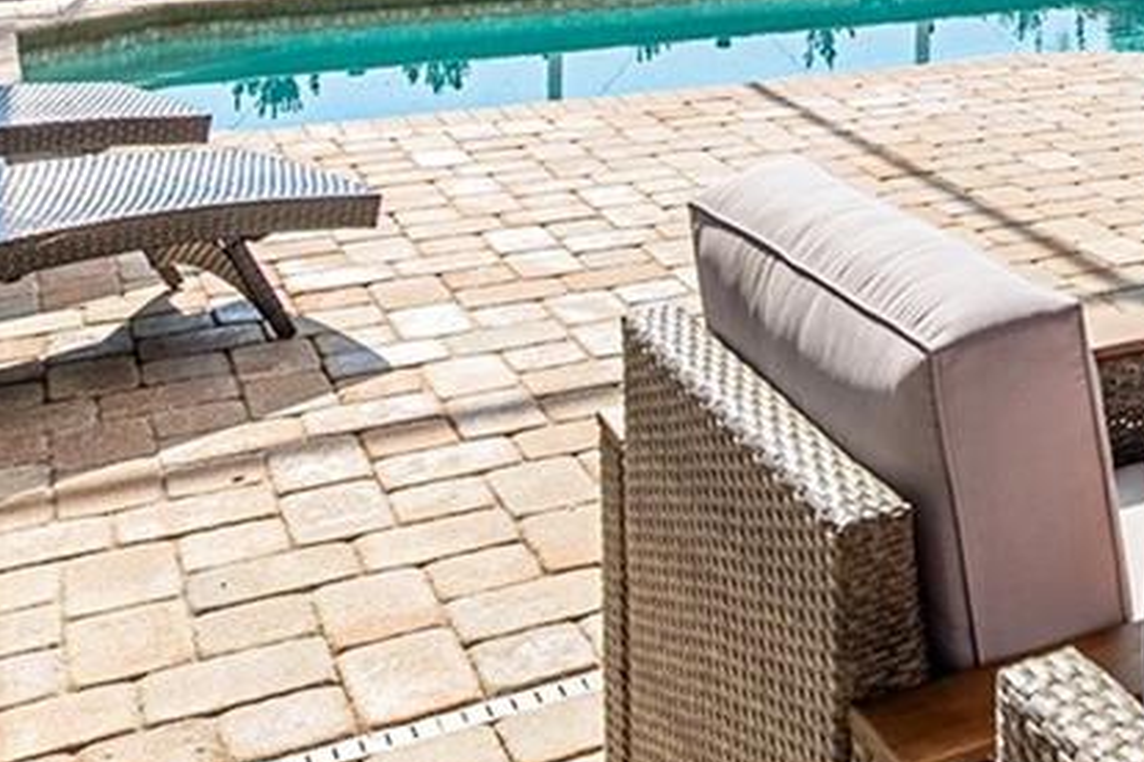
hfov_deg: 31.1
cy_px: -243
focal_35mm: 58
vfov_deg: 21.1
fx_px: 1843
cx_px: 1230
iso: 400
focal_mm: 15
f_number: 8
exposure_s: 1/8000
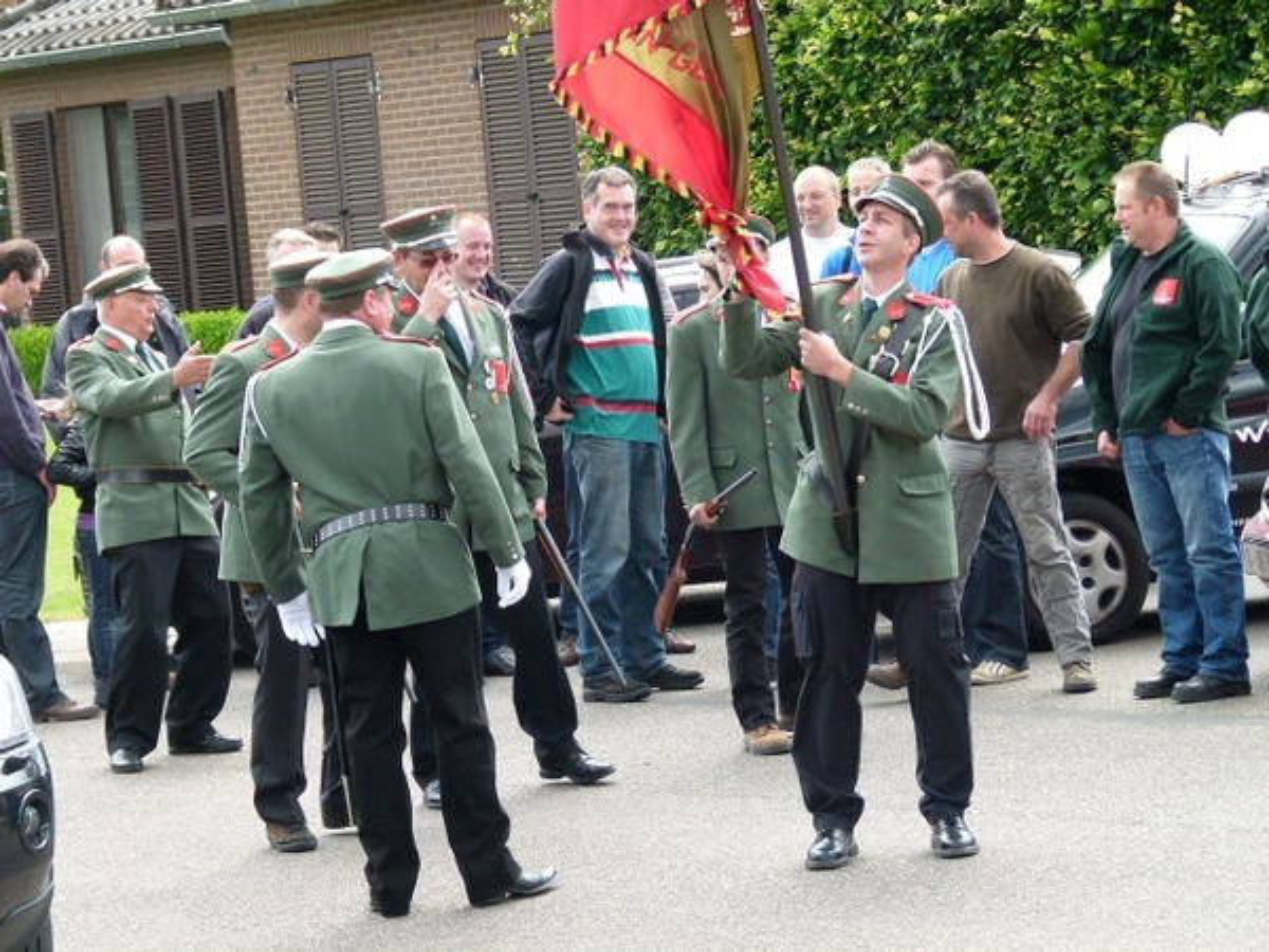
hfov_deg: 15.2
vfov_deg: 11.4
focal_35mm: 130
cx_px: 634
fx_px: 4766
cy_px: 476
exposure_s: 1/250
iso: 200
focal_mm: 23.4
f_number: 4
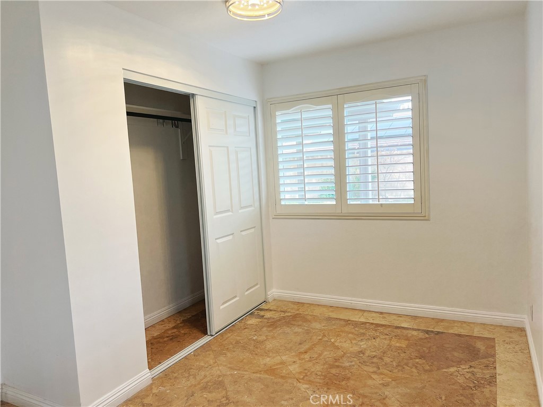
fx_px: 408
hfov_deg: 67.3
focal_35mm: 26
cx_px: 272
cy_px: 204
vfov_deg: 53.1
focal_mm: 5.7
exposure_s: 1/120
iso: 50
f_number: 1.5
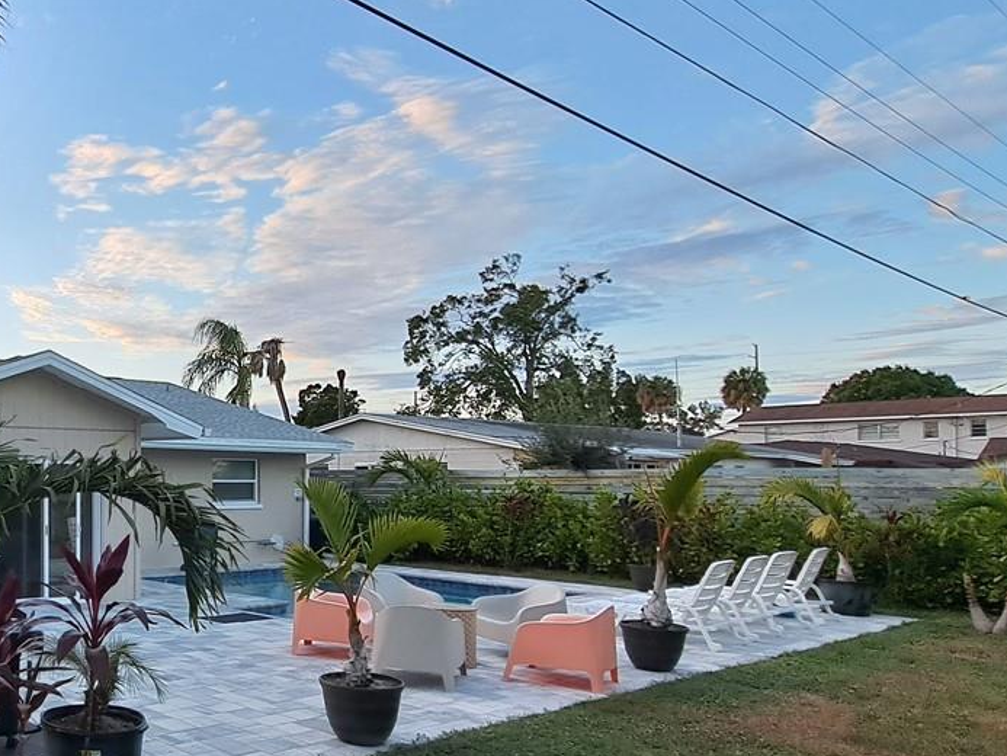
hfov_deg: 51.0
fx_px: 873
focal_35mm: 30
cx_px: 52
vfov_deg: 46.6
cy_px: 448
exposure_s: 1/156
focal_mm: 1.74
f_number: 2.2
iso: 50
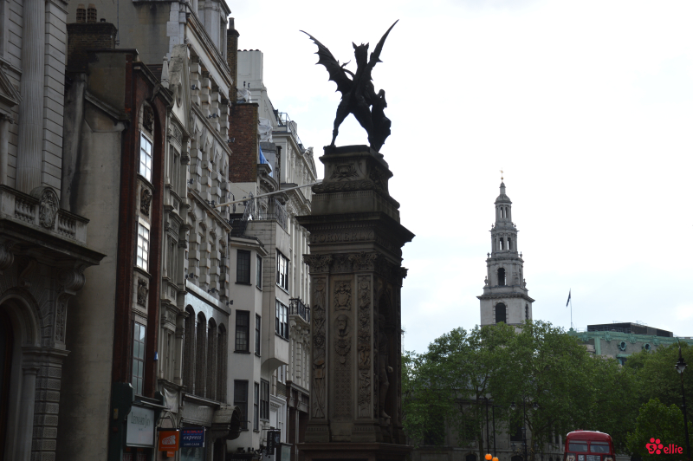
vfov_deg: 21.5
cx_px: 346
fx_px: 1212
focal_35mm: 63
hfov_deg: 31.9
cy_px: 230
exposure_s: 1/200
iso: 100
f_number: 7.1
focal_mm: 42
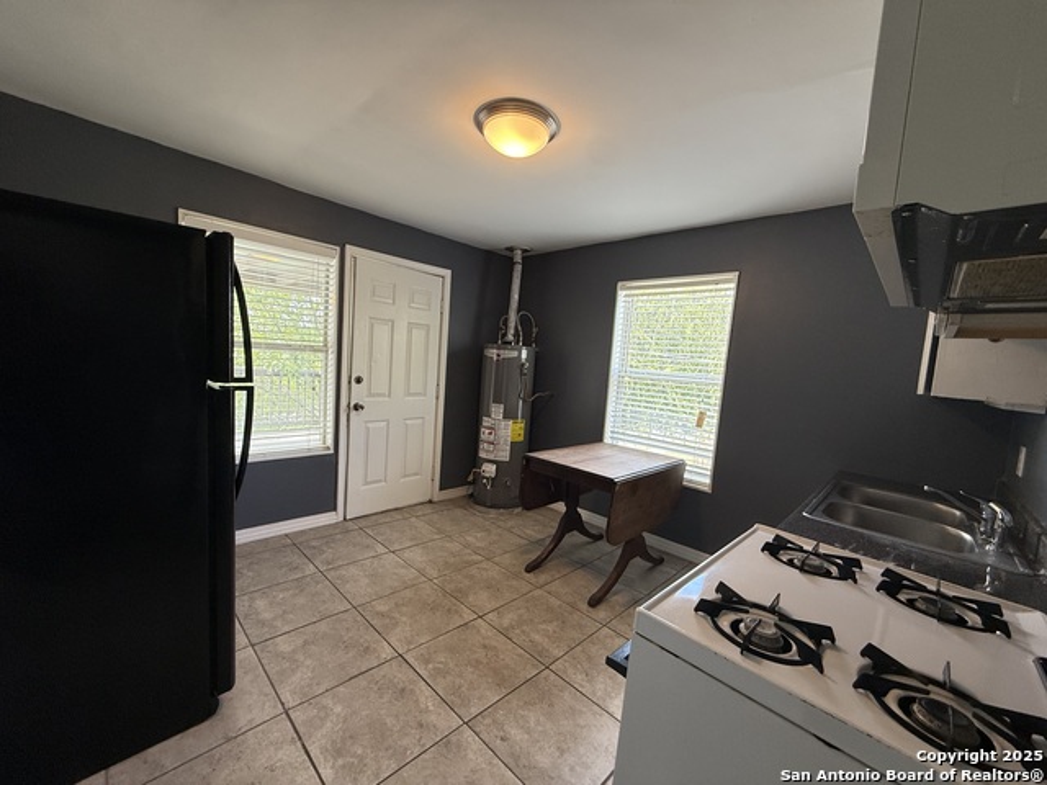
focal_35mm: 14
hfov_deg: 102.1
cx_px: 524
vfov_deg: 85.7
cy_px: 392
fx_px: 423
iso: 200
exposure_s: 1/120
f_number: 2.2
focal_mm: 2.22
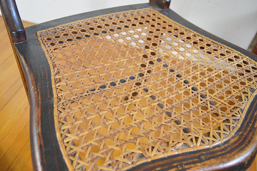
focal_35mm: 33
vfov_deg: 39.9
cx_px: 128
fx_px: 235
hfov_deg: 57.3
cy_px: 86
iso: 1000
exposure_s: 1/60
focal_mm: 22
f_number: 3.5
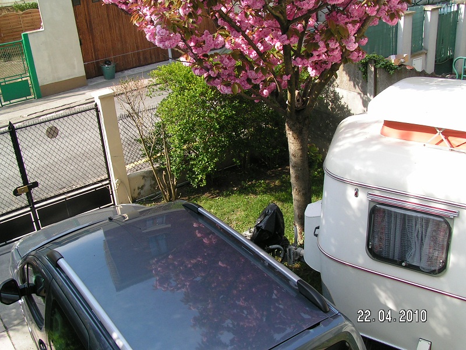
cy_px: 175
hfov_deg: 49.0
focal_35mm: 38
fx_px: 512
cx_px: 233
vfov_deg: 37.7
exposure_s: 1/125
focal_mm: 5.8
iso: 50
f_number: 5.6
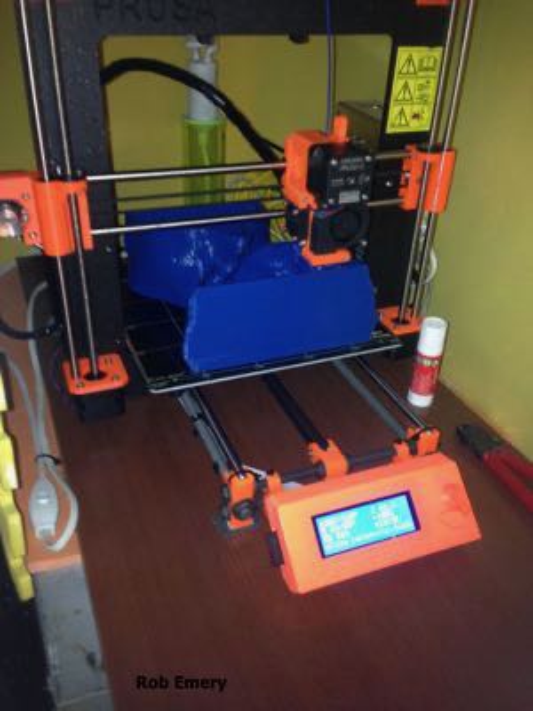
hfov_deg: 42.9
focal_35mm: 33
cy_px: 356
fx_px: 677
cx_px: 266
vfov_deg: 55.4
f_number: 2.4
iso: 125
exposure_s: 1/16
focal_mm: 4.12
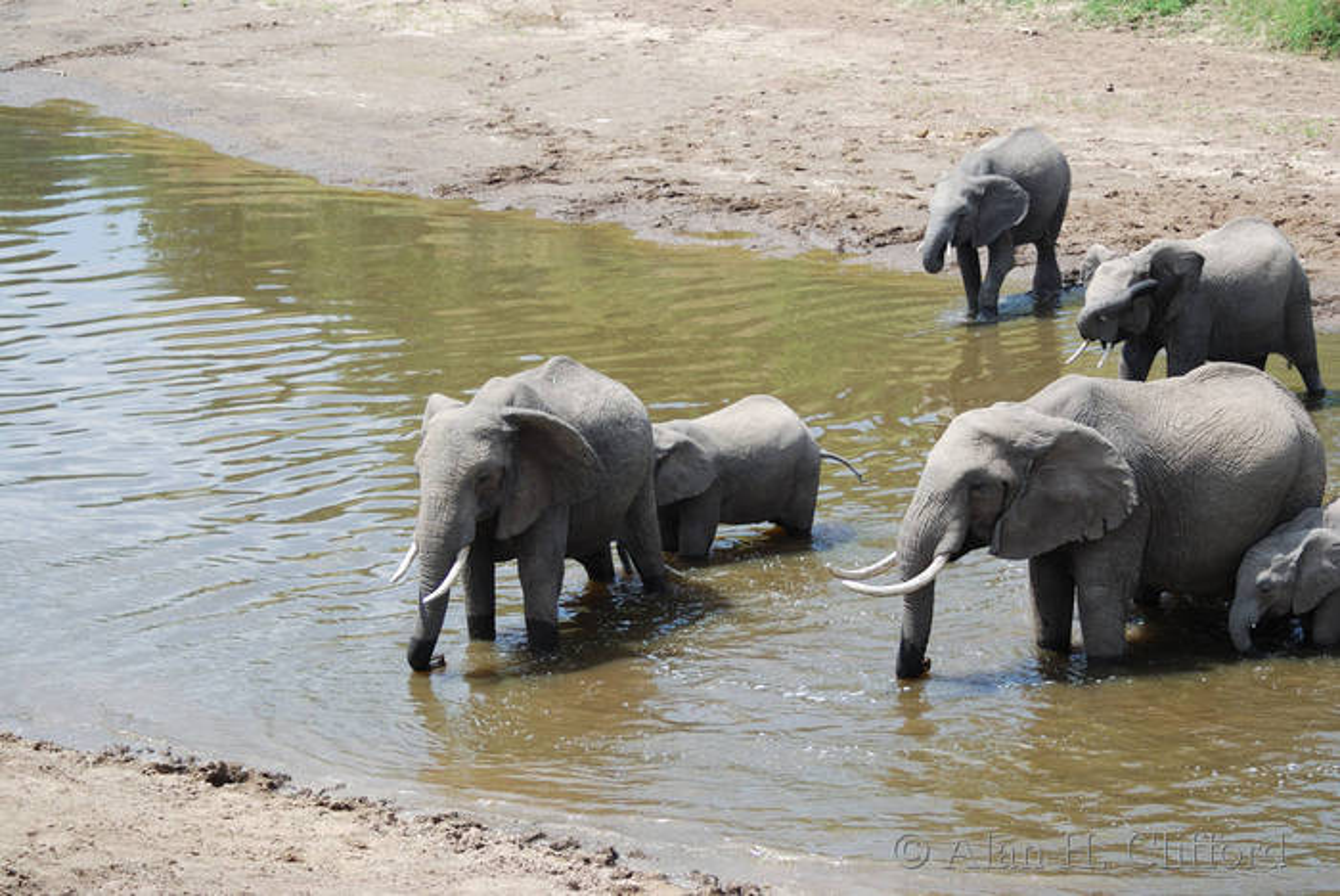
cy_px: 448
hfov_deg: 17.0
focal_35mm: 120
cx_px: 670
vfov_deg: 11.4
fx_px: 4470
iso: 125
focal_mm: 80
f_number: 4.5
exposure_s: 1/400
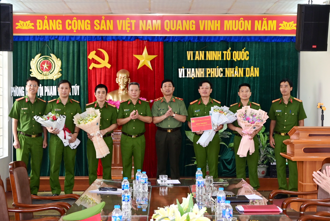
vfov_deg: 21.6
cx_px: 165
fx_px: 578
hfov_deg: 31.9
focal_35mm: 63
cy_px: 110
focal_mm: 42
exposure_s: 1/200
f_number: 4.8
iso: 2000
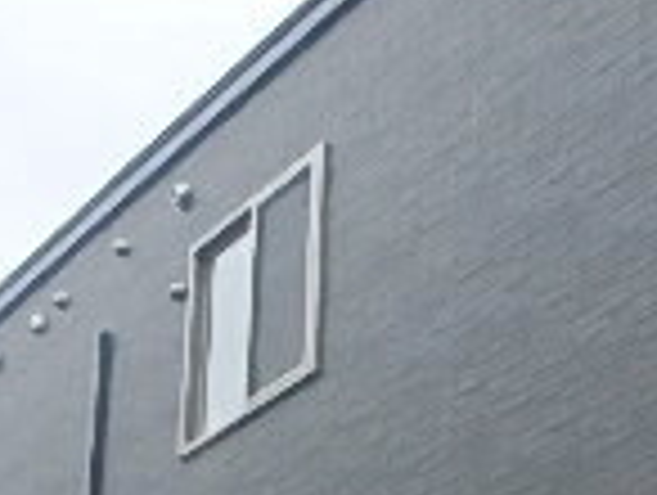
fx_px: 1749
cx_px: 675
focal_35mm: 92
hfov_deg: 20.5
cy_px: 580
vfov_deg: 15.6
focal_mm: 3.7
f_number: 3.5
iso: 125
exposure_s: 1/200
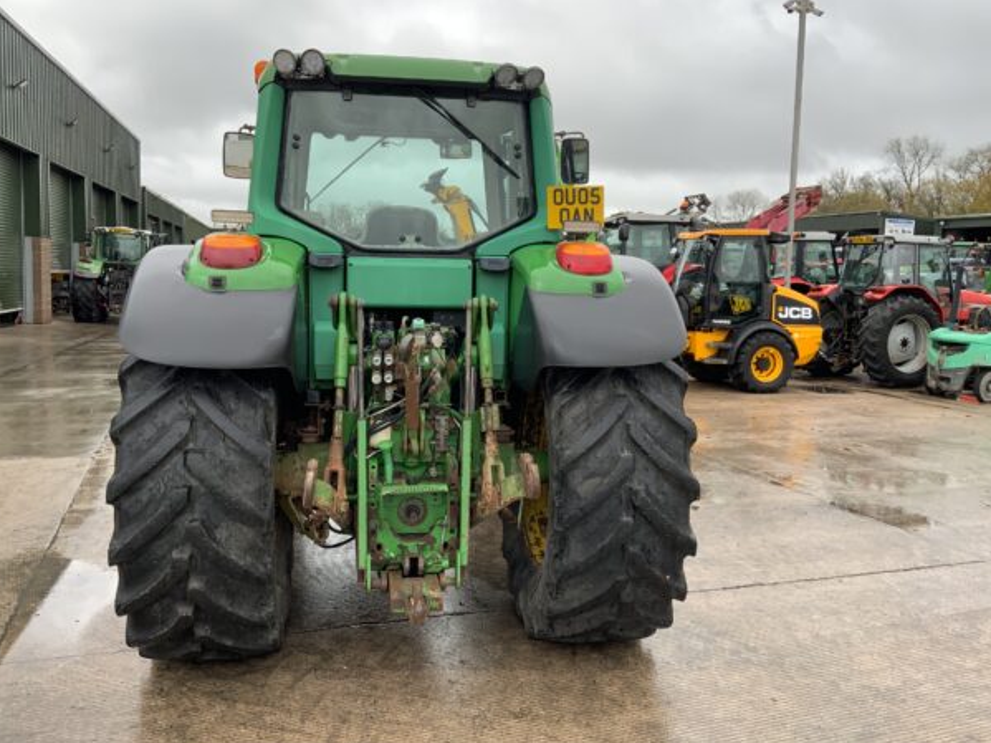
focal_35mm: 31
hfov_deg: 58.3
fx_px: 887
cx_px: 476
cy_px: 364
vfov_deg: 45.4
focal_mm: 3
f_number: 1.8
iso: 16
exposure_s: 1/130
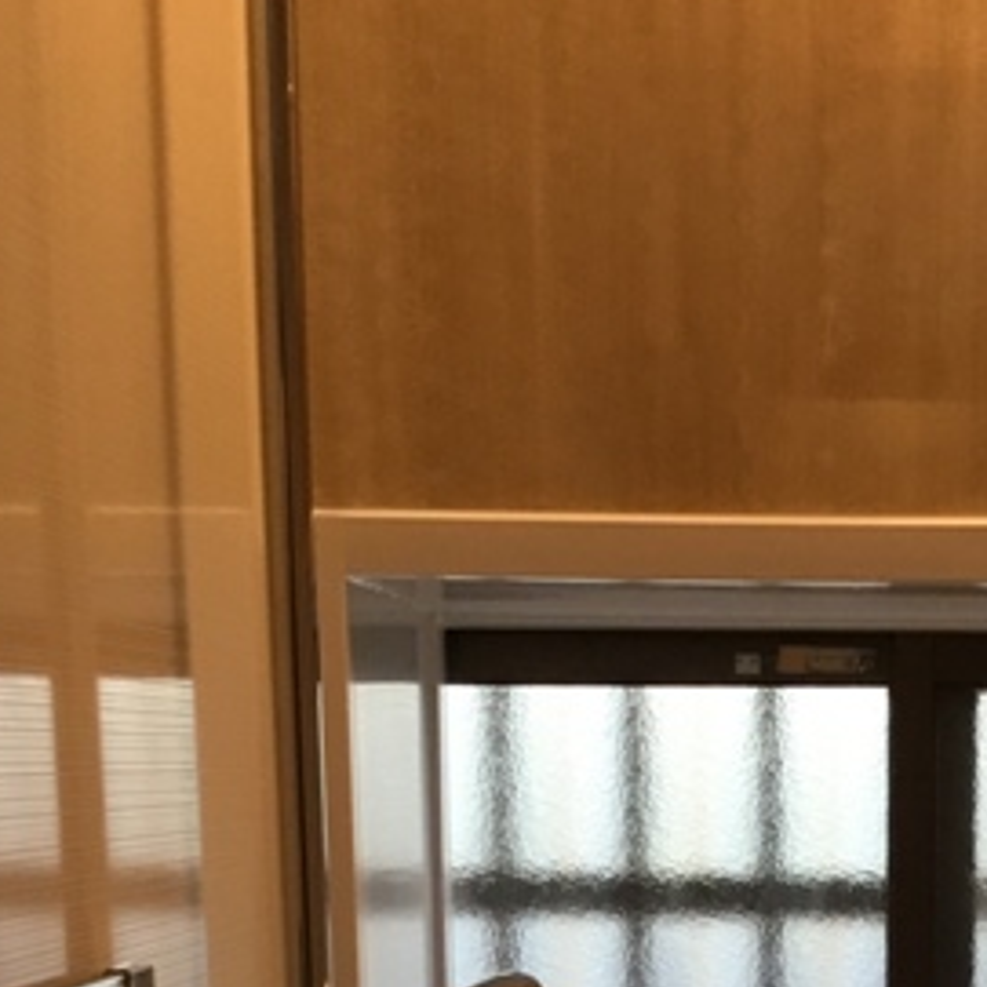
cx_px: 863
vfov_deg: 19.5
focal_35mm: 81
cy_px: 1322
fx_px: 2613
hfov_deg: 21.0
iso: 40
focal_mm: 3.3
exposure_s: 1/30
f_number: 2.4
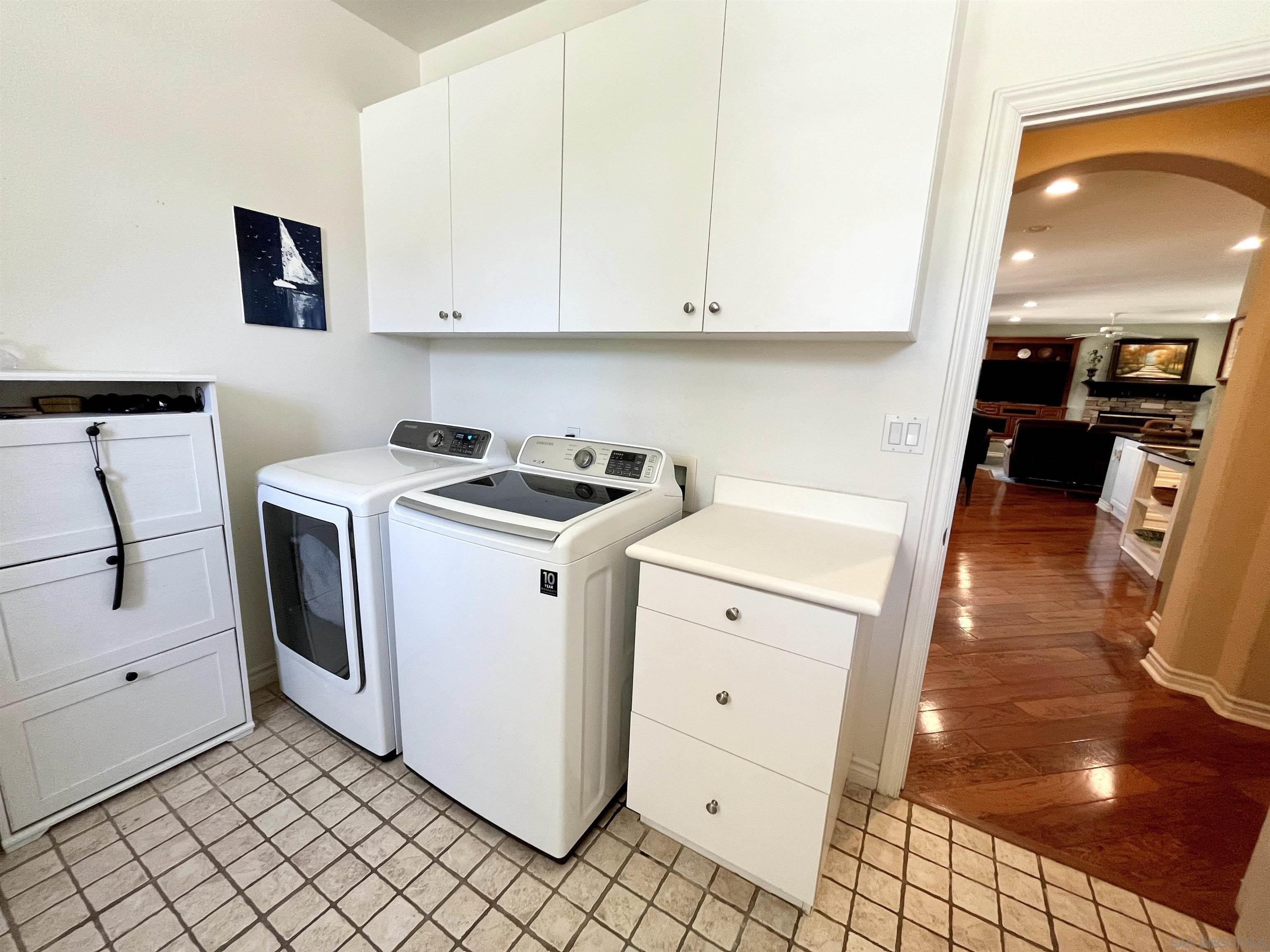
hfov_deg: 102.1
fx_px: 514
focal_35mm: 14
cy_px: 476
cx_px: 635
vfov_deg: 85.7
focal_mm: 1.54
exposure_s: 1/60
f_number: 2.4
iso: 200
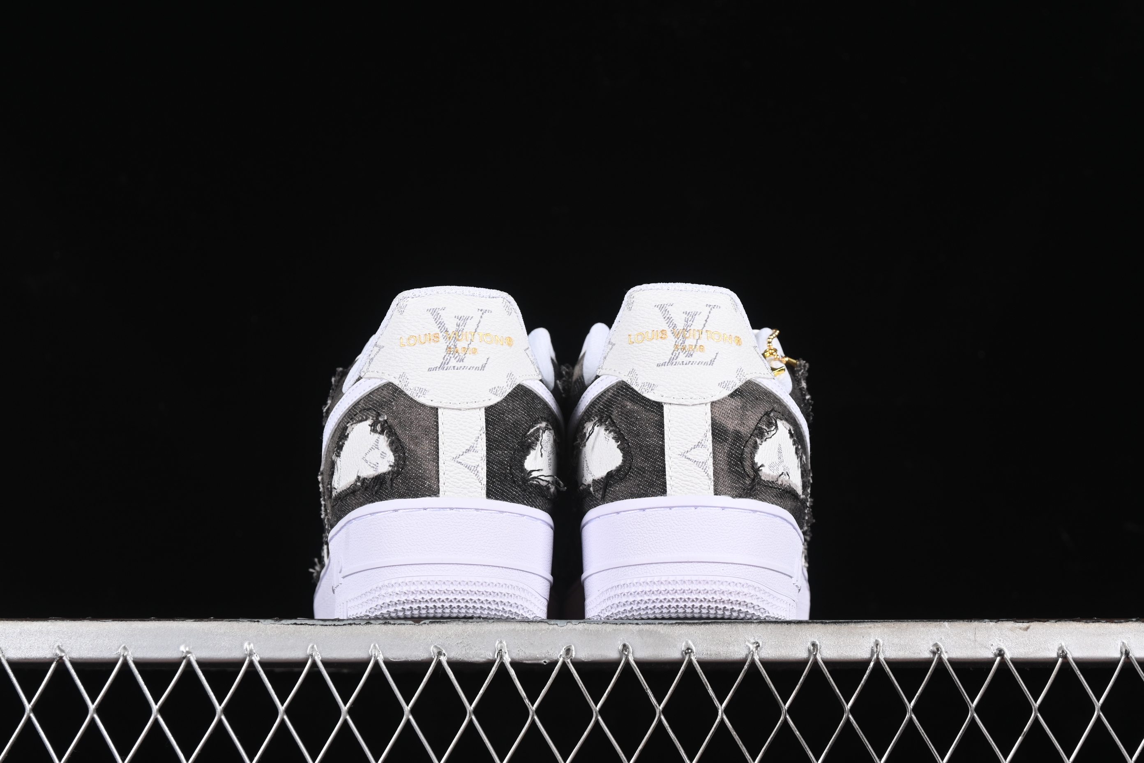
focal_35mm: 75
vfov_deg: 18.2
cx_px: 572
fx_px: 2383
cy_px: 382
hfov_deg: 27.0
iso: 160
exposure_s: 1/80
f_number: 7.1
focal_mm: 50
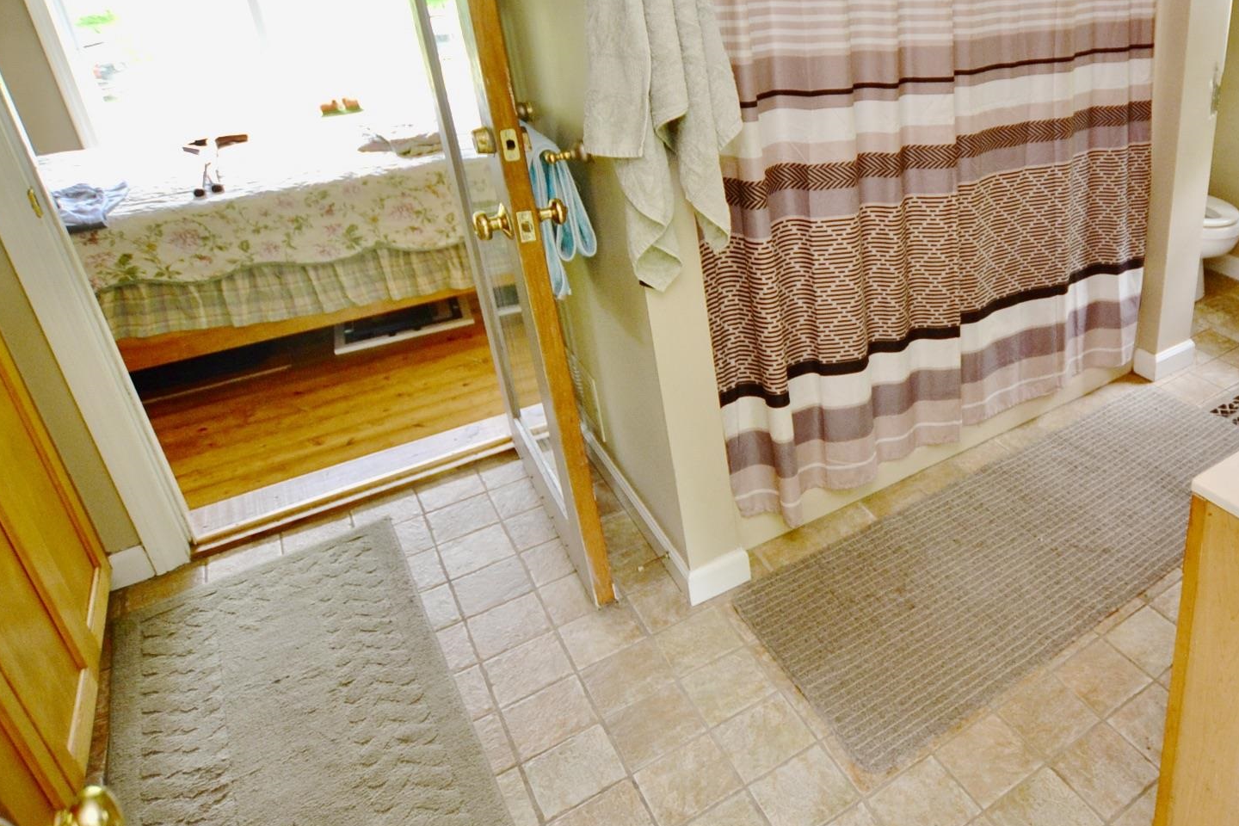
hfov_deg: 67.7
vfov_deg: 52.0
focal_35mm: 24
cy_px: 268
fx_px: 826
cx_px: 969
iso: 560
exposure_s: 1/60
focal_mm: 10
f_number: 3.5
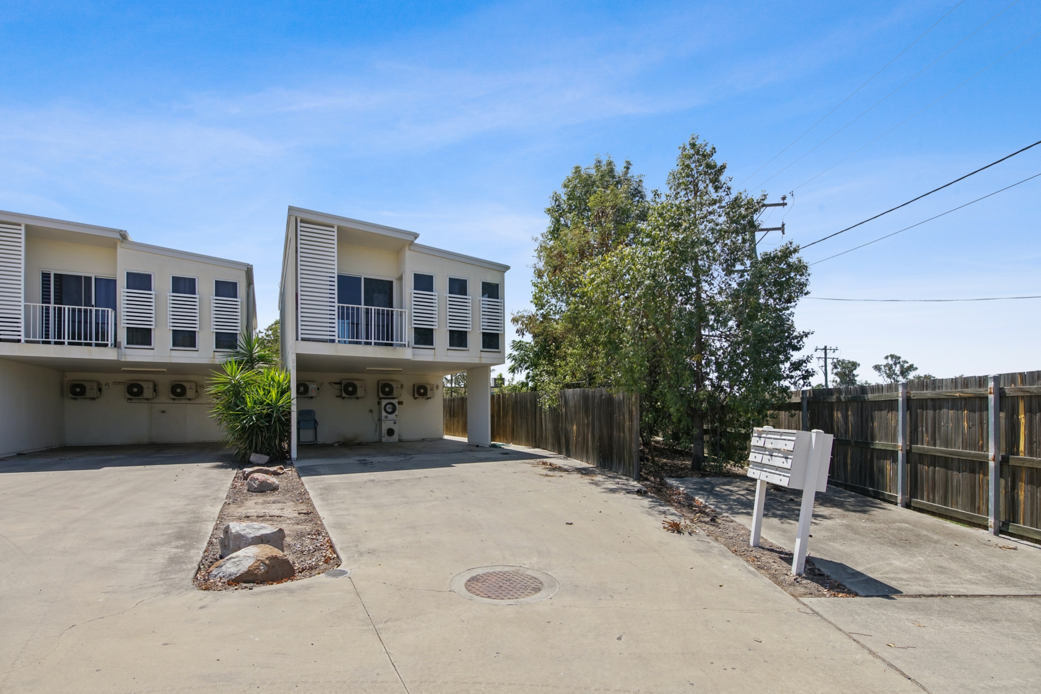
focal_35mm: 15
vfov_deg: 77.3
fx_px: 434
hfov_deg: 100.4
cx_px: 520
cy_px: 347
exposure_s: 1/500
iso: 800
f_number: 8
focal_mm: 15
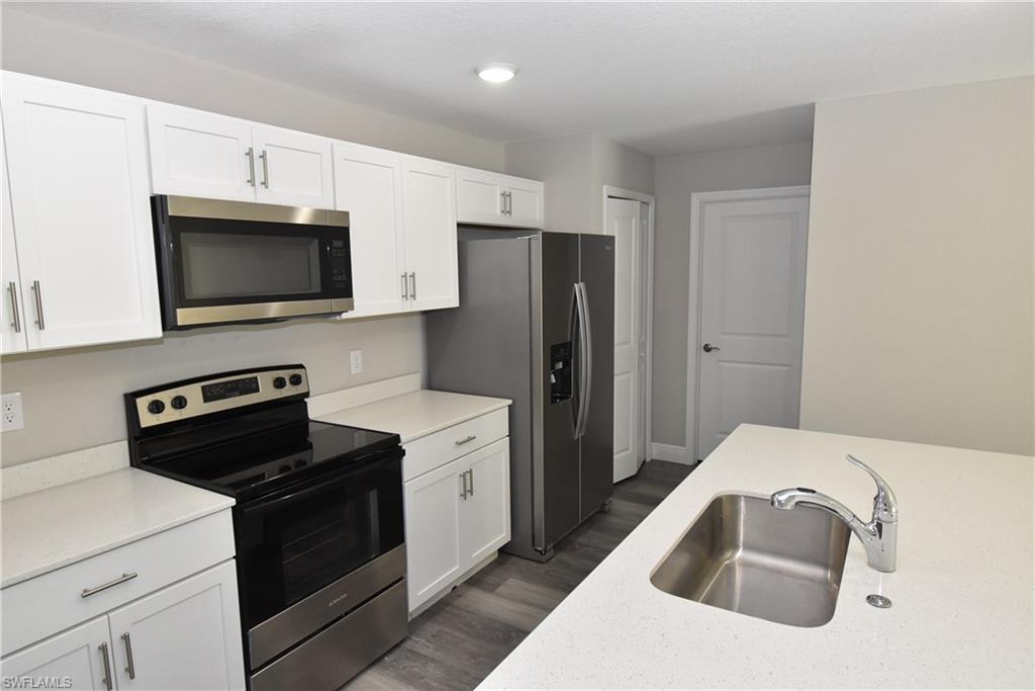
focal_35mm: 21
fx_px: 604
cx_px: 518
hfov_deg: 81.2
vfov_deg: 59.5
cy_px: 346
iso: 1600
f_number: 8
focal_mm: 14
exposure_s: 1/125
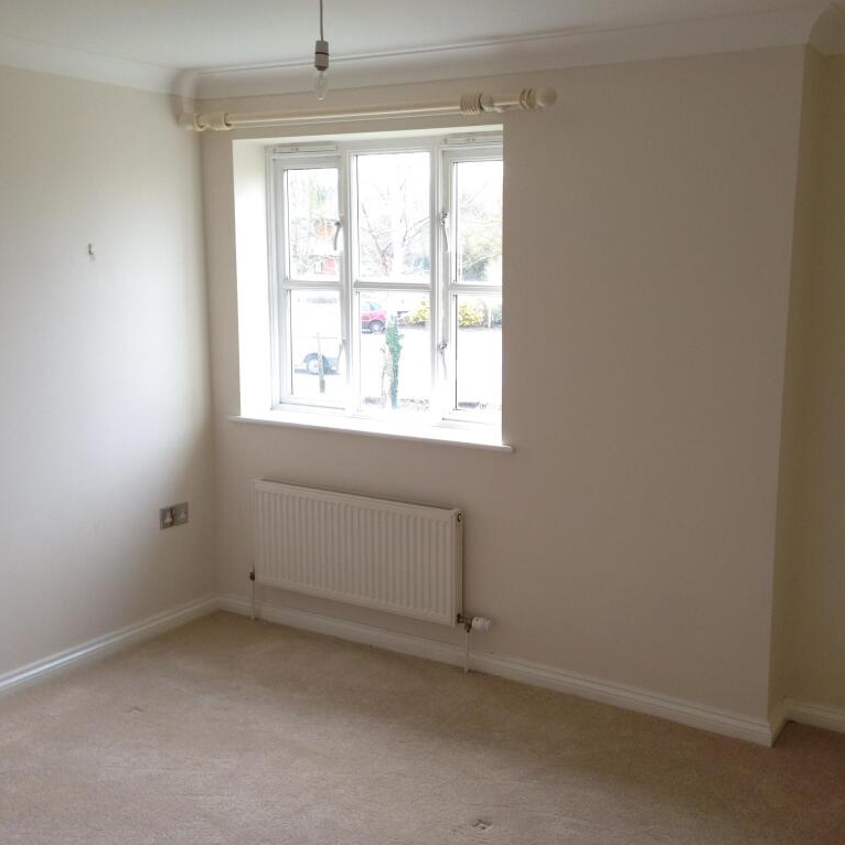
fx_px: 1077
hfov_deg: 42.8
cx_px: 458
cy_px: 422
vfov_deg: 42.8
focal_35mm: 39
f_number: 2.4
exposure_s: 1/60
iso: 64
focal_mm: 4.12
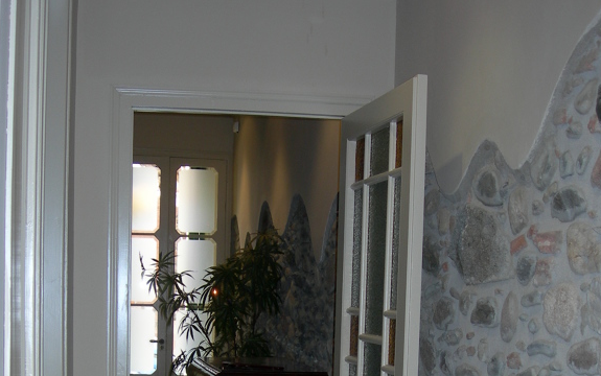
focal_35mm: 63
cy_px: 436
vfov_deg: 19.6
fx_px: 1032
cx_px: 296
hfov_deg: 32.5
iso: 50
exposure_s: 1/60.1
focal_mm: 7.8
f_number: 2.8
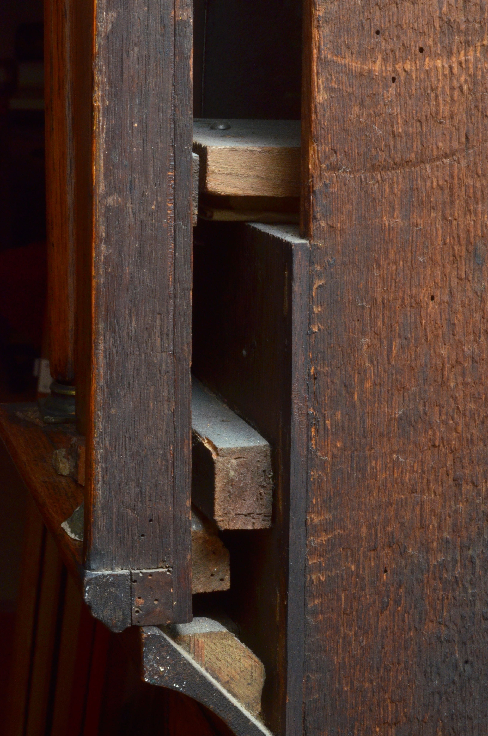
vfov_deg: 24.7
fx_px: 1685
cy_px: 368
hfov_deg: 16.5
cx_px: 244
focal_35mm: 82
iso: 800
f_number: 22
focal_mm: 55
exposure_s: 1/125
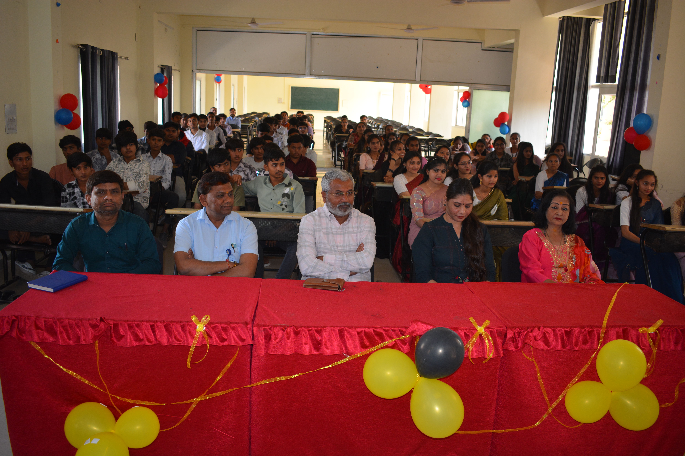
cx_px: 342
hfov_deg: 59.5
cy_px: 228
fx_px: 599
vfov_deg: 41.7
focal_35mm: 32
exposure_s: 1/60
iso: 400
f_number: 3.8
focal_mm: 21
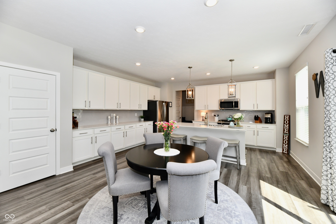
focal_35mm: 14
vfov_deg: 81.2
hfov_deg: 104.3
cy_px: 112
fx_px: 131
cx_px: 168
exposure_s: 1/200
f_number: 7.1
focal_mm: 14
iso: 640
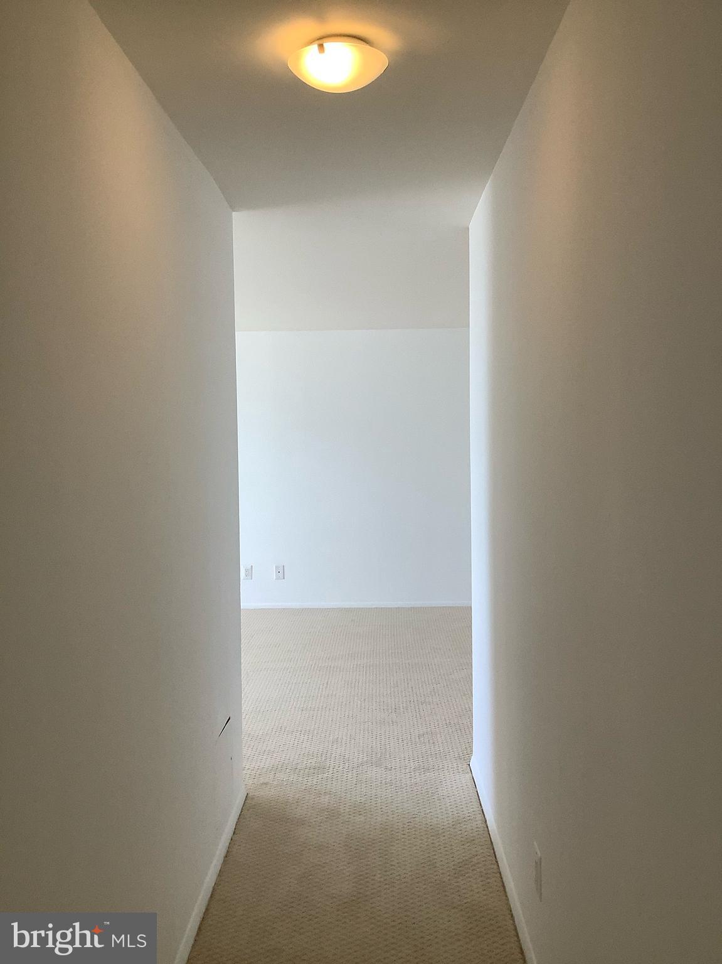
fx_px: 863
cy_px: 482
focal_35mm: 31
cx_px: 361
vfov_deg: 58.4
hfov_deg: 45.4
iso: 64
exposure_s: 1/120
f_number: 2.4
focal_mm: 3.3
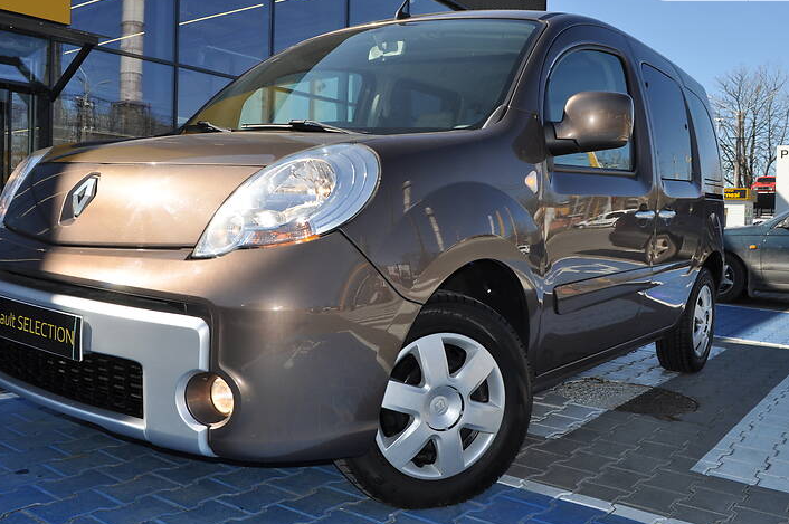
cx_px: 384
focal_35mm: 34
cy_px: 236
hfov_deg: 55.8
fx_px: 744
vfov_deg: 38.8
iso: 200
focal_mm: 20
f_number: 13
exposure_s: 1/200
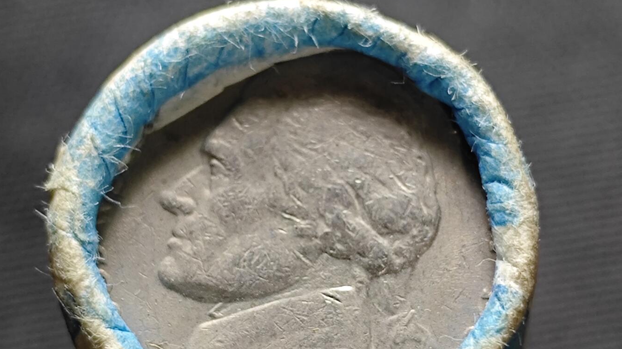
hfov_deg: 16.6
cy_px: 262
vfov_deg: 9.4
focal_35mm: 129
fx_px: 2127
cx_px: 312
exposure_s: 1/95.4
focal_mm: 5.84
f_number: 1.6
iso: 250
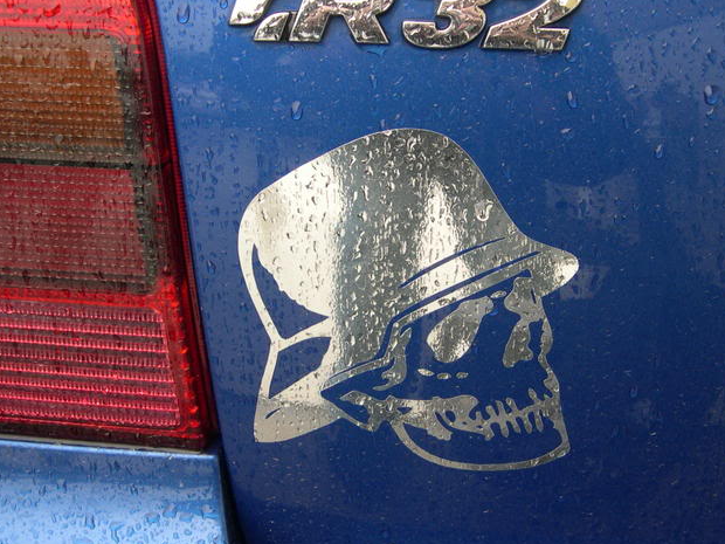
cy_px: 283
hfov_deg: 38.9
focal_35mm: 49
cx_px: 386
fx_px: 1026
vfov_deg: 29.7
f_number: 2.8
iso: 100
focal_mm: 8
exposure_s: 1/63.4
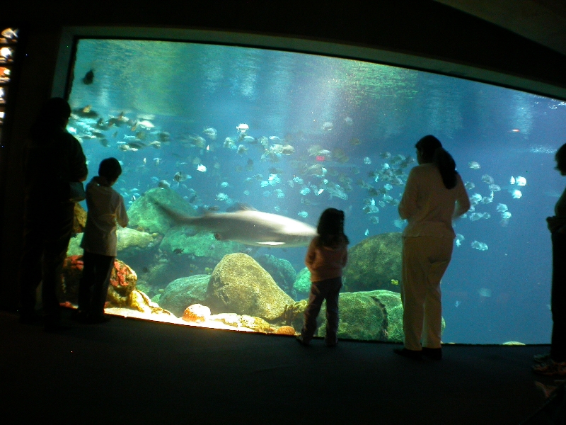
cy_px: 212
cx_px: 283
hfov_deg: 49.0
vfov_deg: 37.7
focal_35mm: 38
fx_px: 621
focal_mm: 7.85
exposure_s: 1/4.4
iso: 245
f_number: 2.6
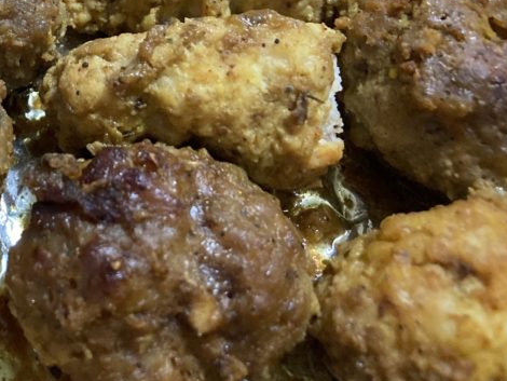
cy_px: -14
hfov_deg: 29.6
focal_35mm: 61
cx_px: 0
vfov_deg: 22.9
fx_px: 894
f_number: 1.8
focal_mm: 3.99
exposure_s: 1/40
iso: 320
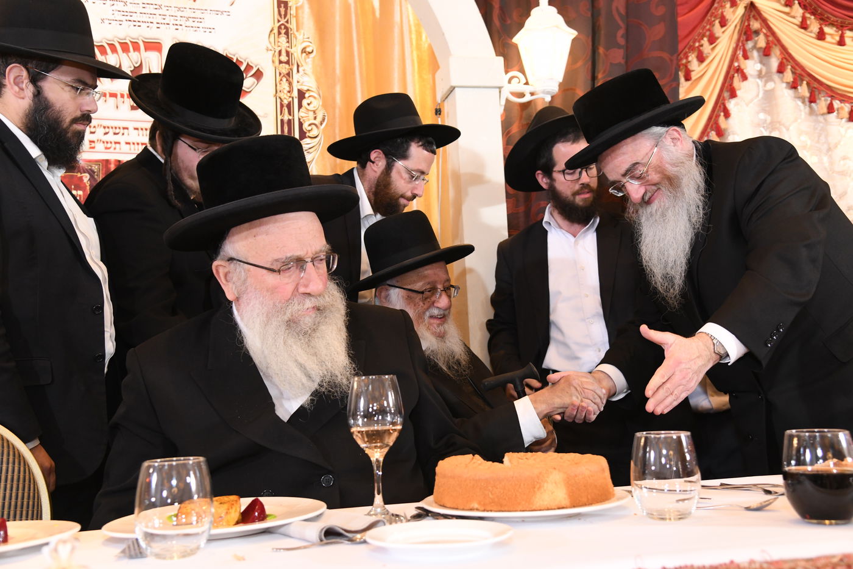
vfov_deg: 35.0
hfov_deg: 50.7
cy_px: 284
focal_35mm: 38
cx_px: 426
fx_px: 900
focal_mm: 38
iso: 2500
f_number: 5
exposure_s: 1/160
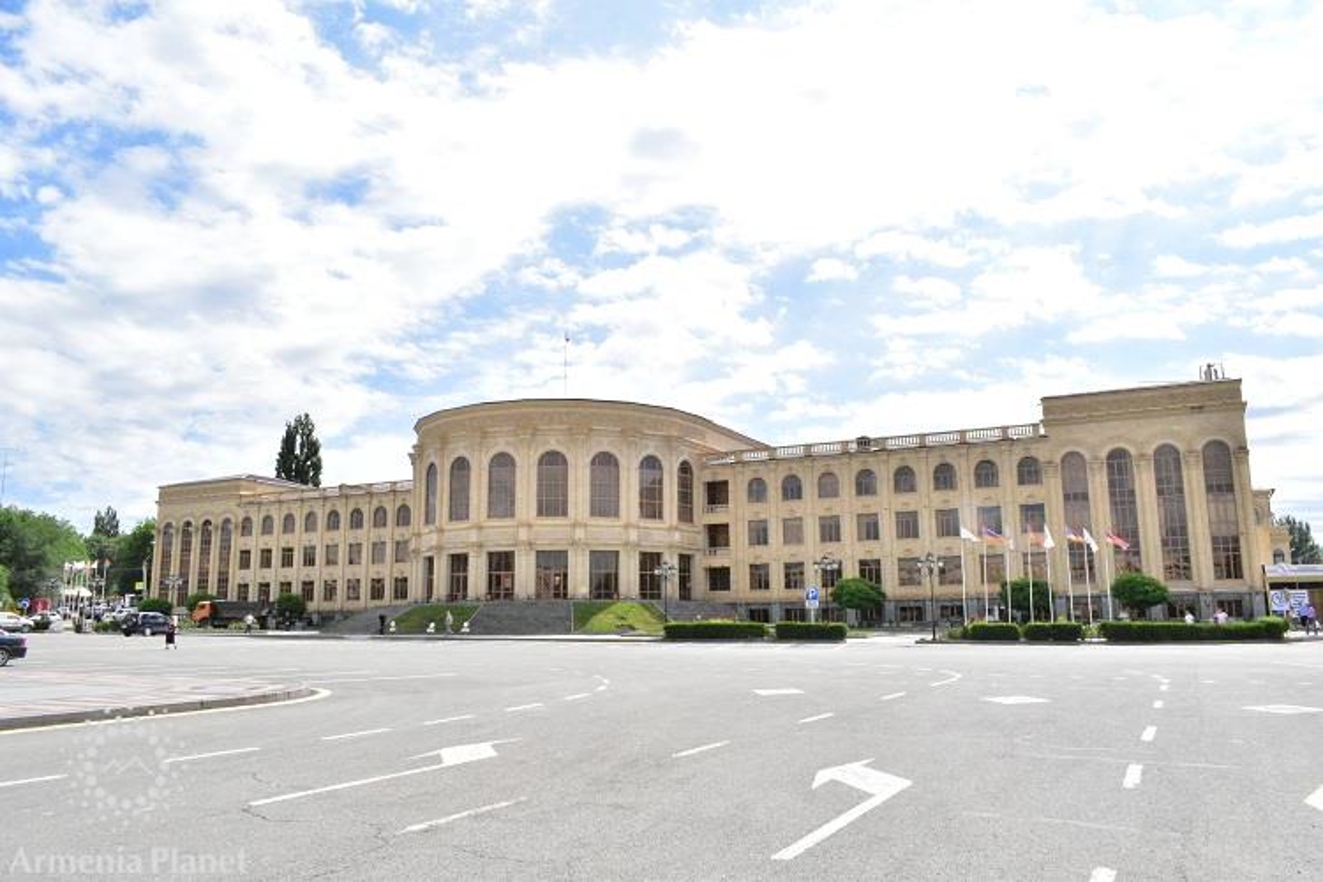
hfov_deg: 67.4
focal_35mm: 27
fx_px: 992
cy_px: 441
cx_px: 662
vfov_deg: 47.9
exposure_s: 1/800
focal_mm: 18
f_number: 22
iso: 3200
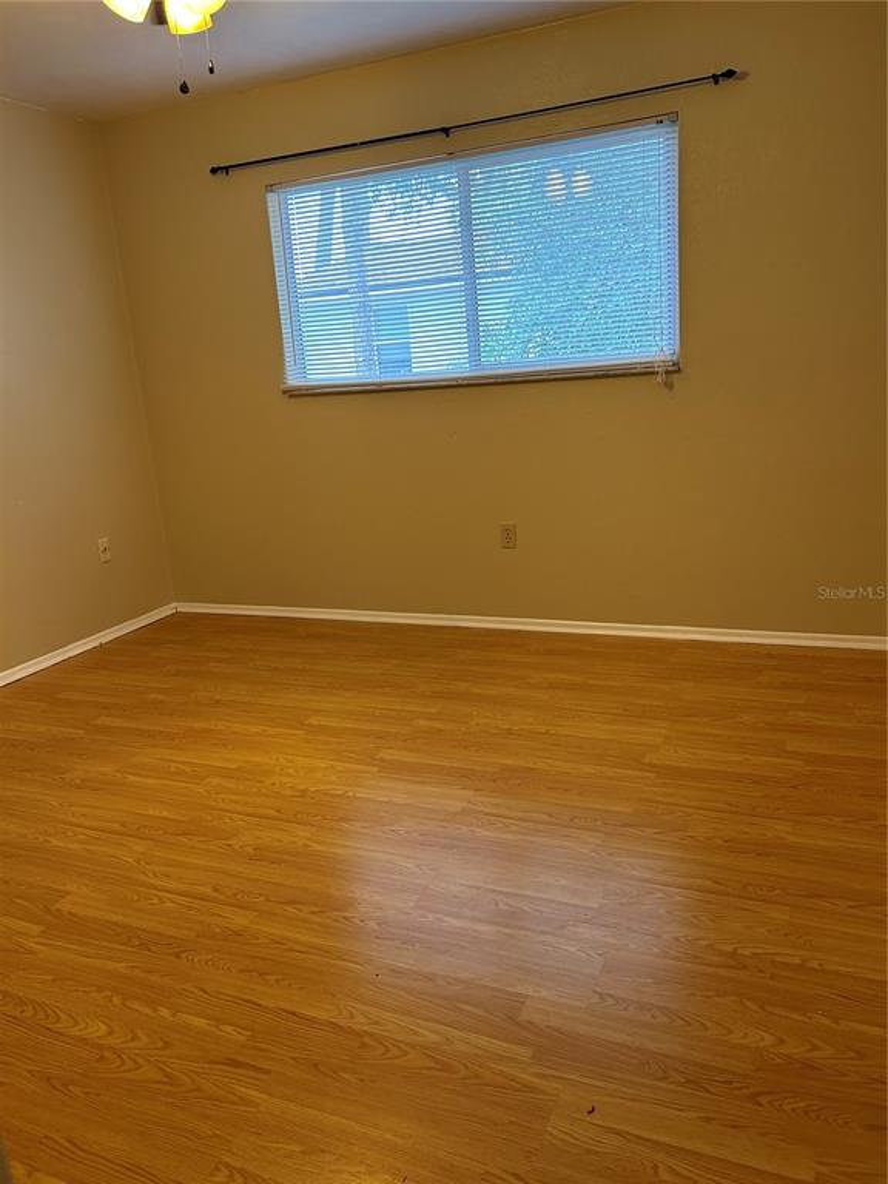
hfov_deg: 53.1
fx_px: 889
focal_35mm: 26
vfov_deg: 67.3
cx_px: 444
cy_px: 592
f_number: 1.5
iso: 125
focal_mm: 5.7
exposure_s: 1/60
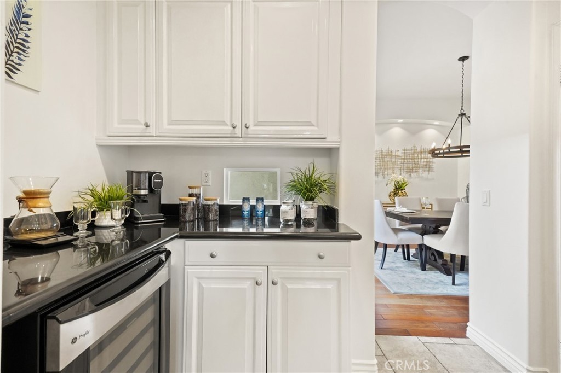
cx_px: 280
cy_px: 186
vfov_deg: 73.7
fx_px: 249
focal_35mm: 16
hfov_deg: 96.8
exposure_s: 1/10
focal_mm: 16
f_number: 10
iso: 5000
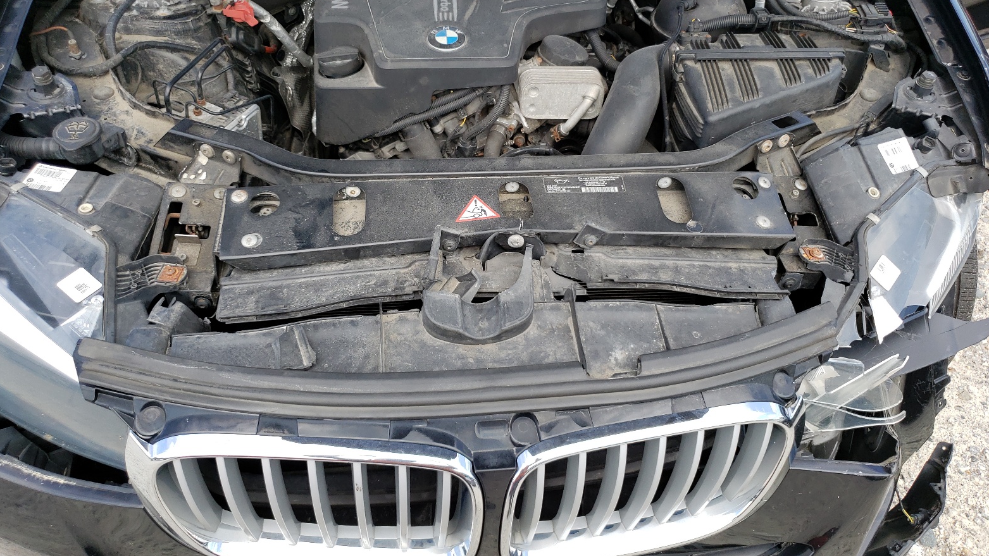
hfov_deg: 66.1
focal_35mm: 29
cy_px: 250
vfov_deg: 40.1
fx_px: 760
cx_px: 494
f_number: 1.5
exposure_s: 1/833
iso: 50
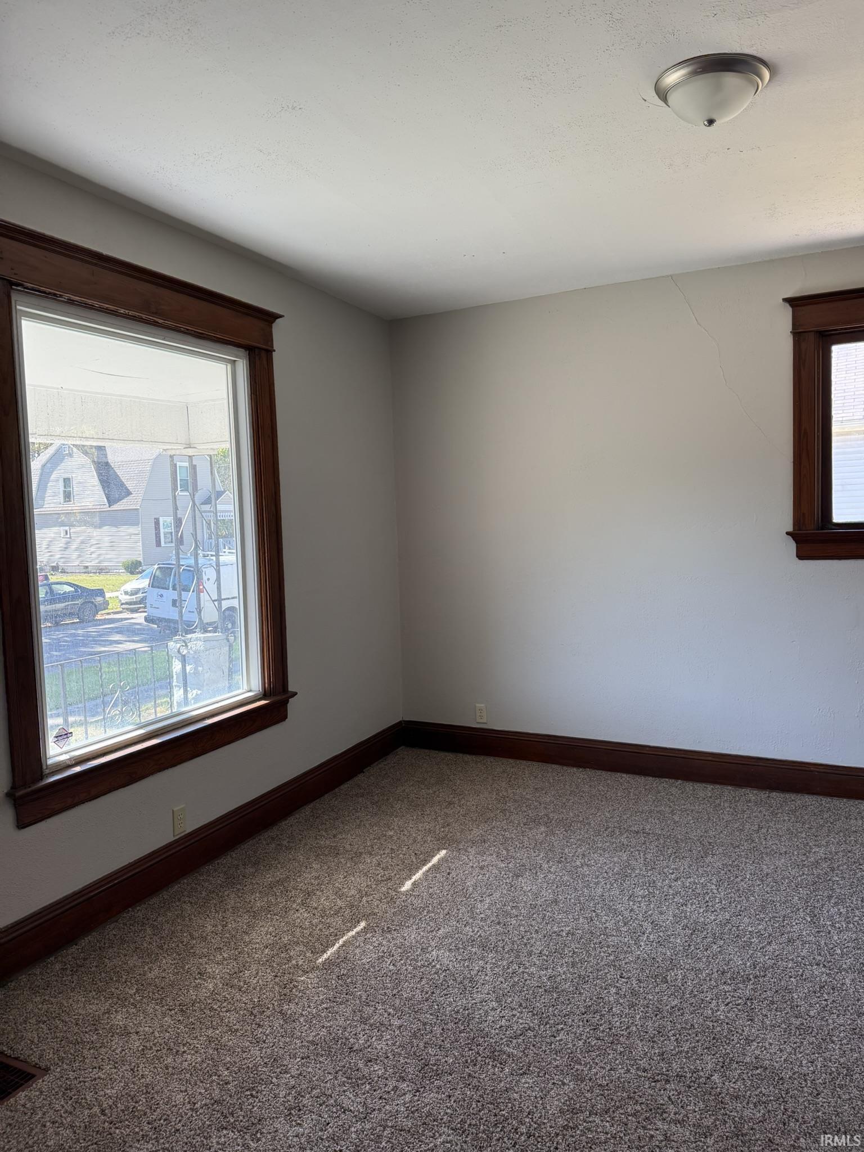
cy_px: 576
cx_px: 432
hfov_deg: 56.8
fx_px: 799
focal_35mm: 24
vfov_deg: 71.6
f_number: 1.78
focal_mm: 6.76
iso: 125
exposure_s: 1/243
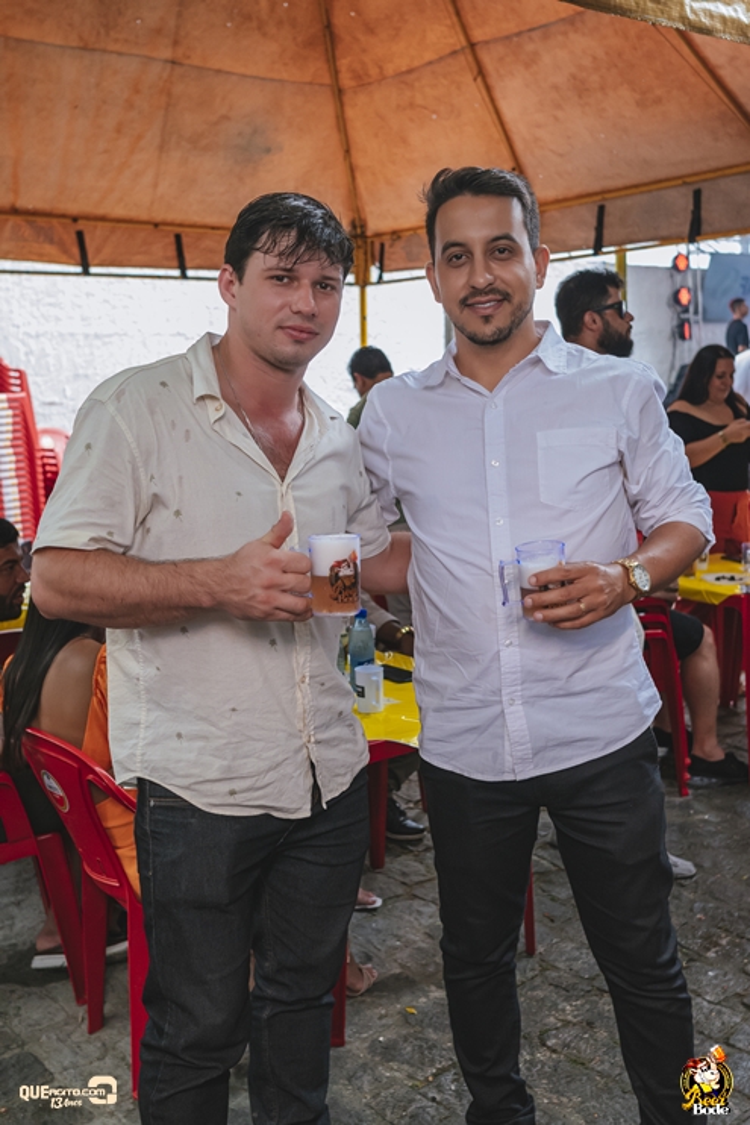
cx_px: 375
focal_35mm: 36
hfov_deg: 36.9
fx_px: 1124
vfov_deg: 53.1
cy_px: 562
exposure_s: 1/640
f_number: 2.8
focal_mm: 24
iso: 1600
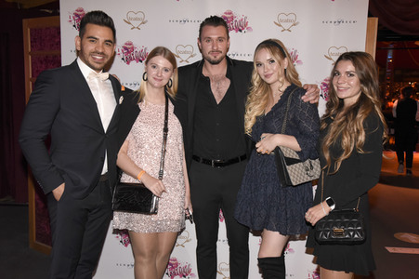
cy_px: 140
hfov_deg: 50.7
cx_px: 210
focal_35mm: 38
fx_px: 442
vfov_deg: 35.0
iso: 3200
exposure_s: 1/60
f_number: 6.3
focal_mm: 38
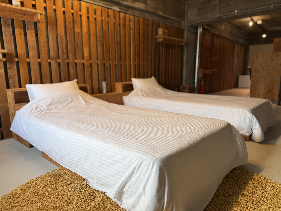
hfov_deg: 71.6
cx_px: 140
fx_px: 195
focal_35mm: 24
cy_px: 106
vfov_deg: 56.8
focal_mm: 6.76
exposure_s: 1/120
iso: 64
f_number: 1.78
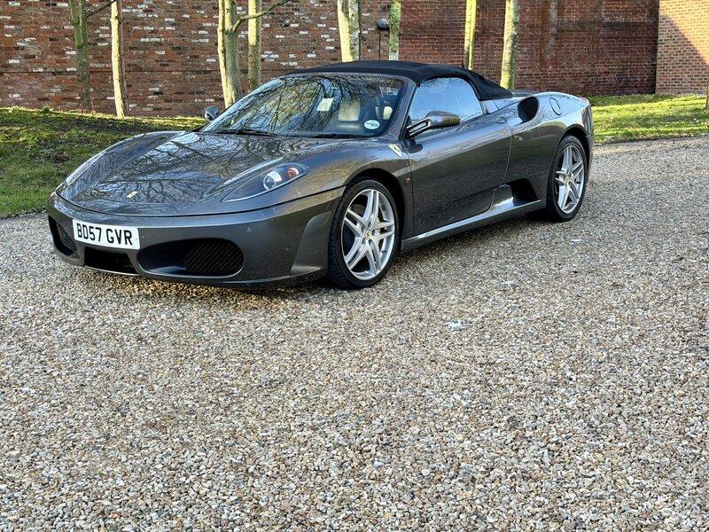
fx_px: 983
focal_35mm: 48
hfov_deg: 39.7
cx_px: 354
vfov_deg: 30.3
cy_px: 266
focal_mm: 6.76
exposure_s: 1/254
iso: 64
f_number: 1.78
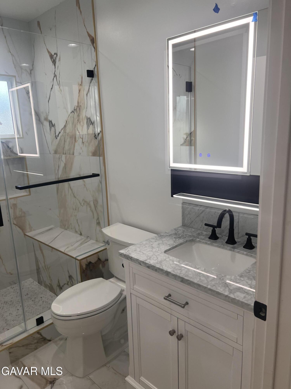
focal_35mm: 26
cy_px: 194
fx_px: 291
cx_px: 146
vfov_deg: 67.3
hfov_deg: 53.1
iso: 50
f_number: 1.5
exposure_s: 1/160
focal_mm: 5.7
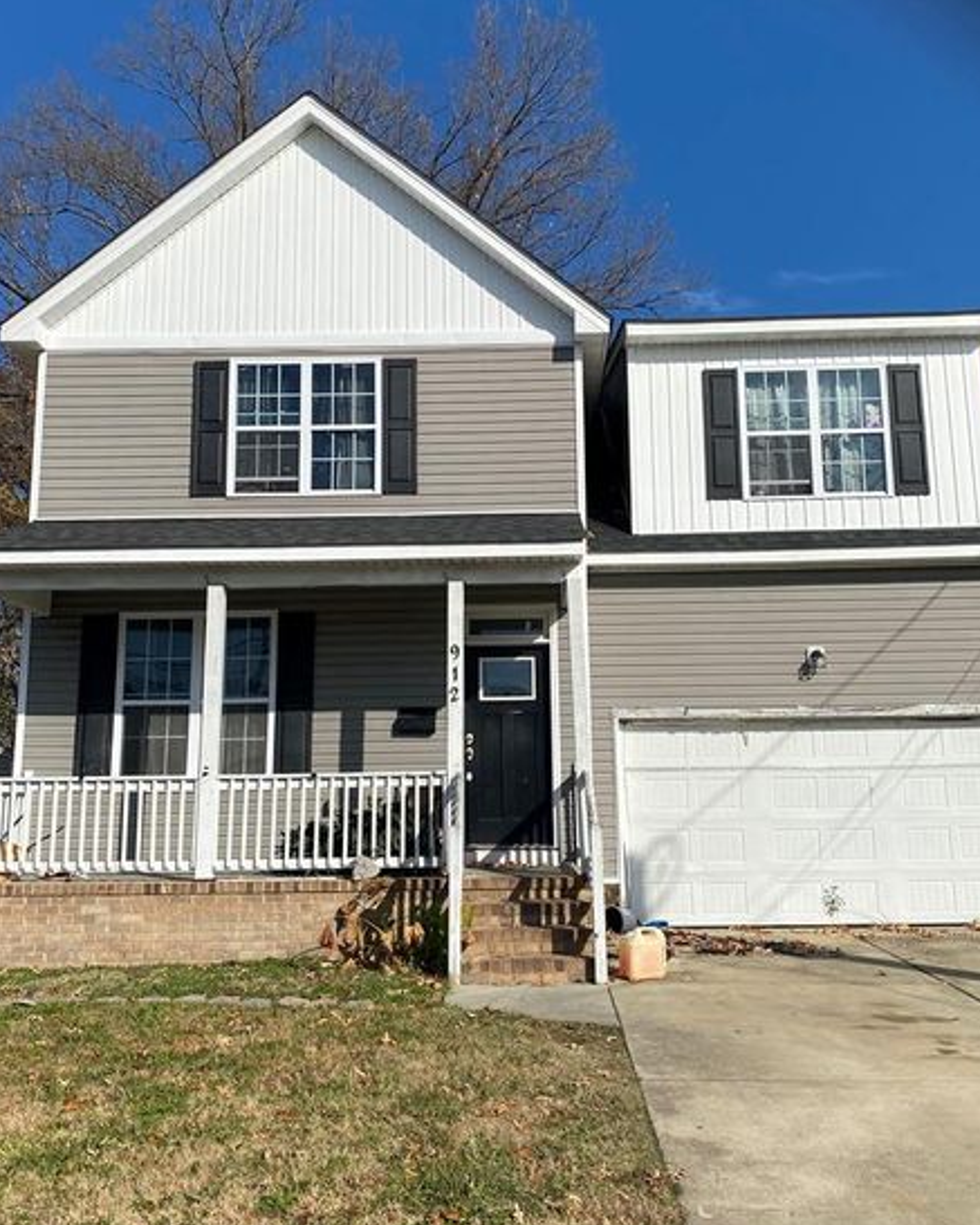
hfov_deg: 47.1
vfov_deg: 57.2
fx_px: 1124
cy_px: 602
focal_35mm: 31
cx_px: 518
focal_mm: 4.25
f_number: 1.8
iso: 32
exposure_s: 1/6061
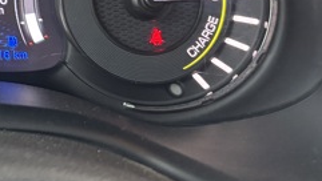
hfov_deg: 20.4
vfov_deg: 12.2
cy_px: -97
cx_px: -116
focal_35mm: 94
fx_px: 803
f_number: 1.6
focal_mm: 5.96
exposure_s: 1/57
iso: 250
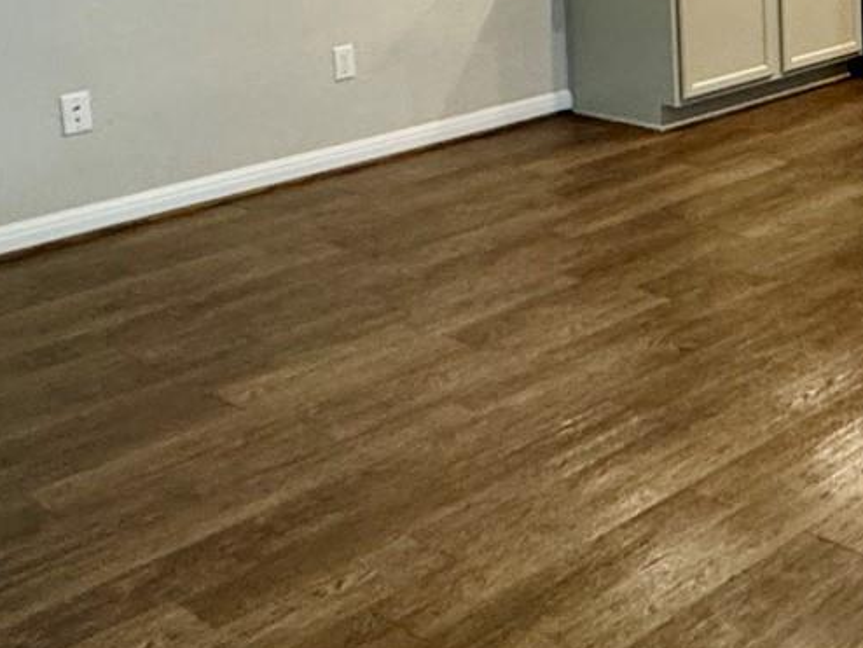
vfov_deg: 23.5
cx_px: 1029
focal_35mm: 58
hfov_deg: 28.9
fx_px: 1447
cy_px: -84
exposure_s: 1/60
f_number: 2.2
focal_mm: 2.22
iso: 250
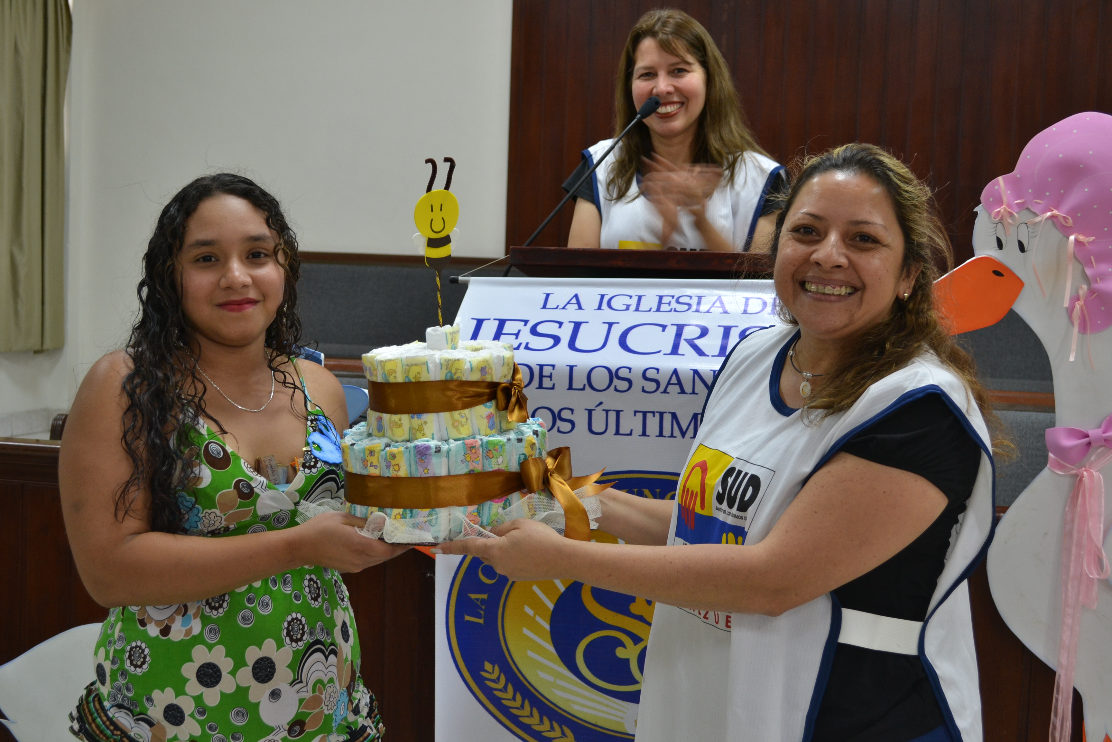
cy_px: 371
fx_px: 1622
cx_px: 556
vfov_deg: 25.8
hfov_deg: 37.9
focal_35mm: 52
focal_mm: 35
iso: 400
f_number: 5
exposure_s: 1/25
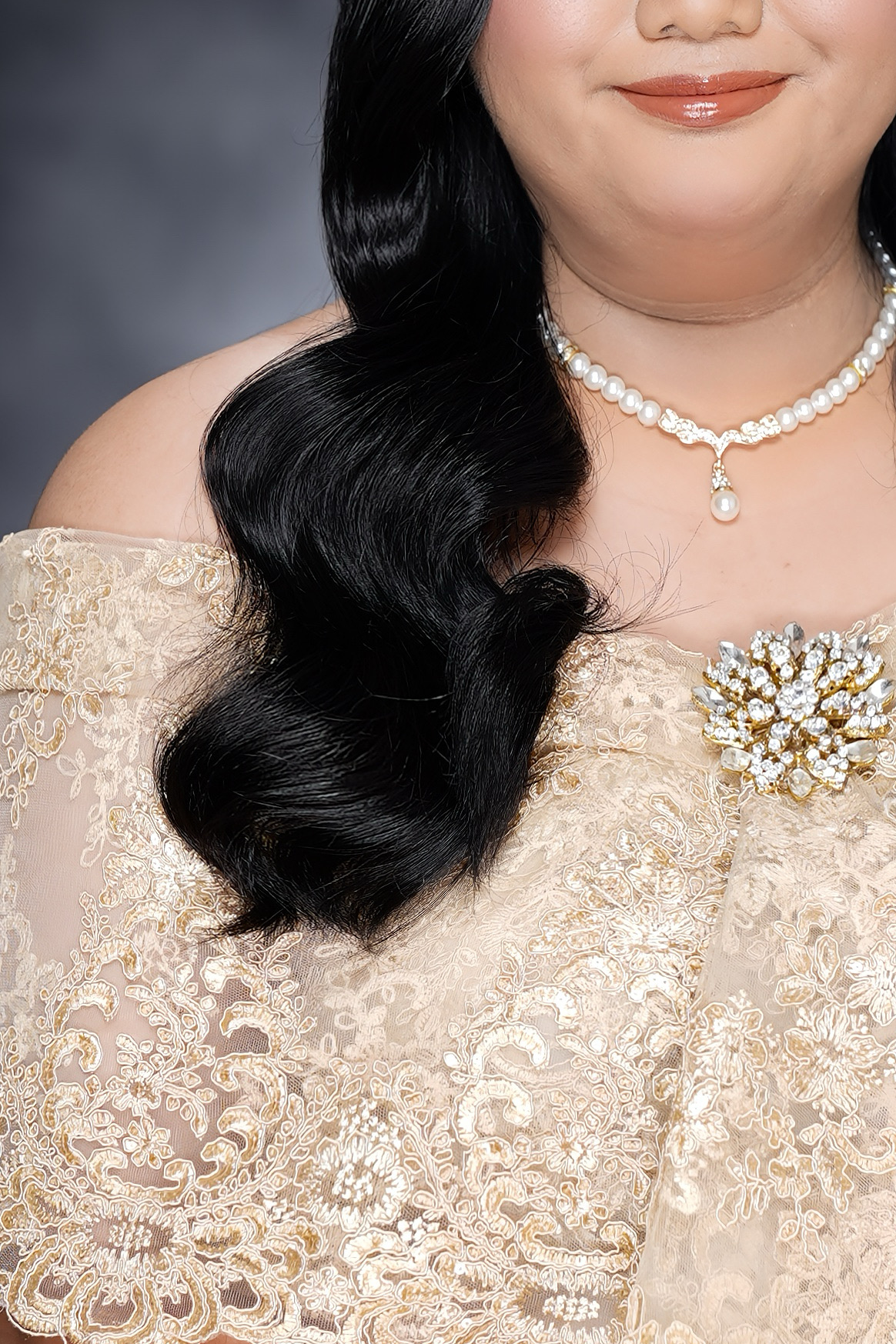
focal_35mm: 169
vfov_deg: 12.2
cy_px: 627
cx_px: 702
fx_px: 6311
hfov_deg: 8.1
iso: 80
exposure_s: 1/125
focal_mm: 50
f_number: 2.8
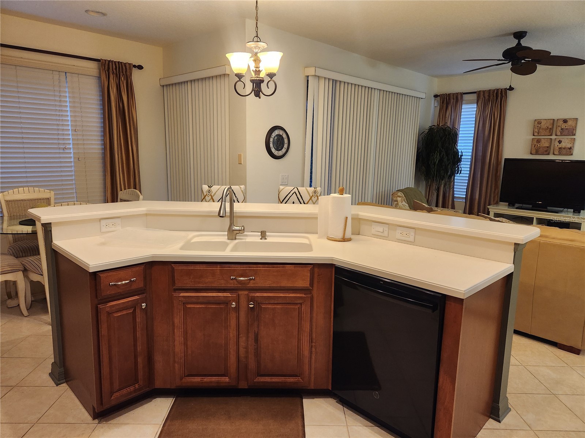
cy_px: 219
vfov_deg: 58.9
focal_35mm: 23
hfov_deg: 73.9
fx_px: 389
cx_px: 292
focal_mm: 5.4
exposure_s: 1/120
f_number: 1.8
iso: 400
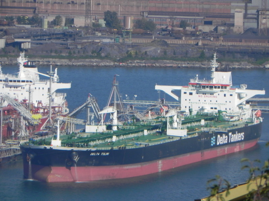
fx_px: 5269
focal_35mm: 678
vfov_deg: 2.2
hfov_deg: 2.9
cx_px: 134
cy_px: 100
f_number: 8
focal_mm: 120
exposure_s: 1/638
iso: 160
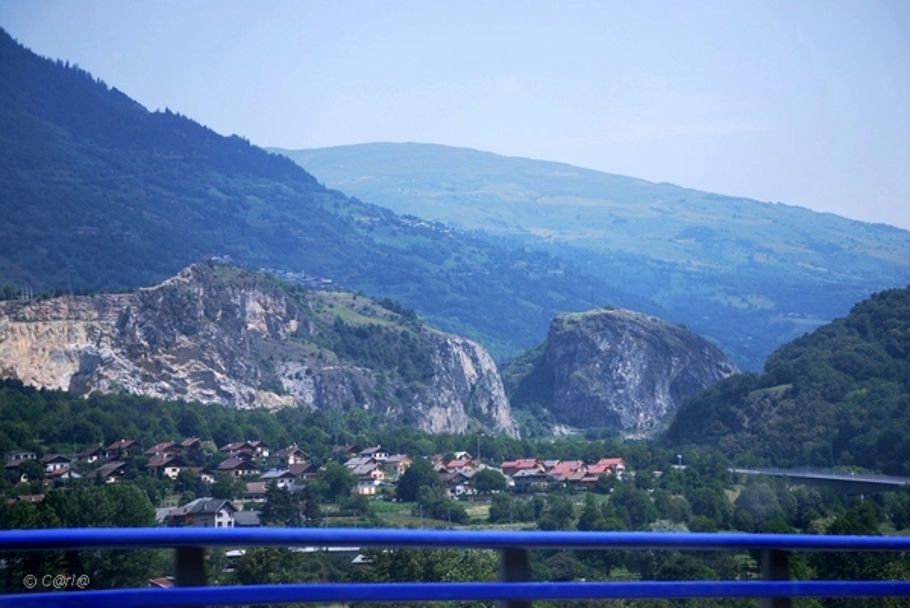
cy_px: 304
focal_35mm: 108
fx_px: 2732
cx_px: 455
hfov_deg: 18.9
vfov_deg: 12.7
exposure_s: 1/400
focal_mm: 72
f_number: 5
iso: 100
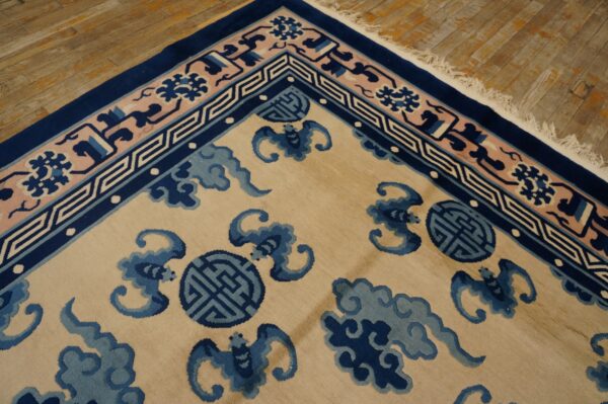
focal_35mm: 27
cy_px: 202
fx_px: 456
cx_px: 304
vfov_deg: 47.9
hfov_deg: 67.4
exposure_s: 1/100
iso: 800
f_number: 4
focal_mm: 18
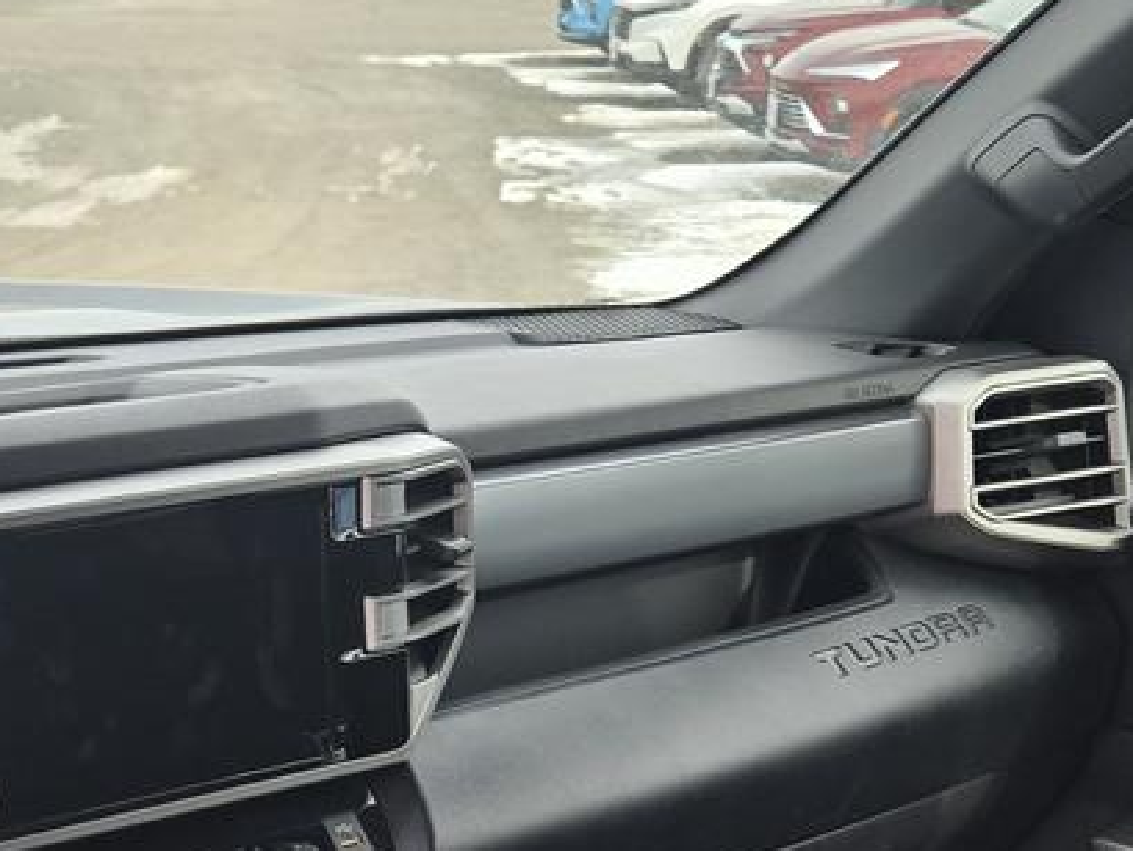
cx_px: 55
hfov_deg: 25.9
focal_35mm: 72
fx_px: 2357
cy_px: 912
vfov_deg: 19.7
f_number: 1.8
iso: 25
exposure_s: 1/286
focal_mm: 5.4
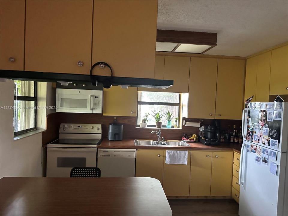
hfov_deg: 71.6
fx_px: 200
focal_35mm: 24
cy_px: 108
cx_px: 144
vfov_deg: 56.8
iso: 1000
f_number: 1.78
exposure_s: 1/50
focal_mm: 6.86
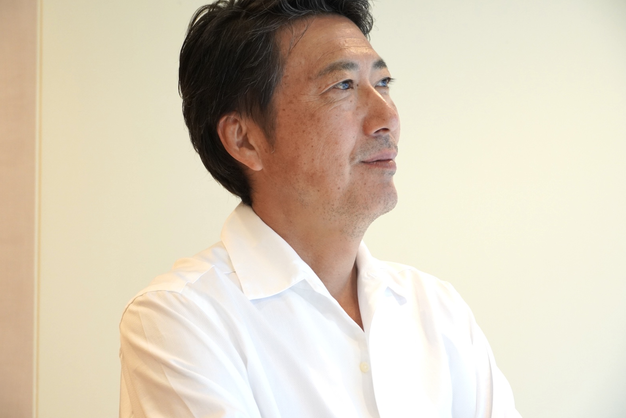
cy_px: 206
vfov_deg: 16.5
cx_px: 310
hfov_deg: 24.5
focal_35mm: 83
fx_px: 1444
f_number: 5
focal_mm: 54
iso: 1600
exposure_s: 1/160
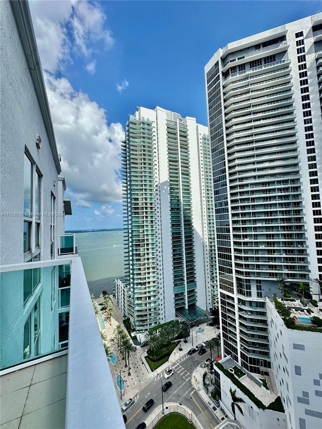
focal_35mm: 14
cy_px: 214
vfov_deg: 102.1
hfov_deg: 85.7
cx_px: 161
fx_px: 174
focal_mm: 2.22
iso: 40
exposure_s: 1/662
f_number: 2.2
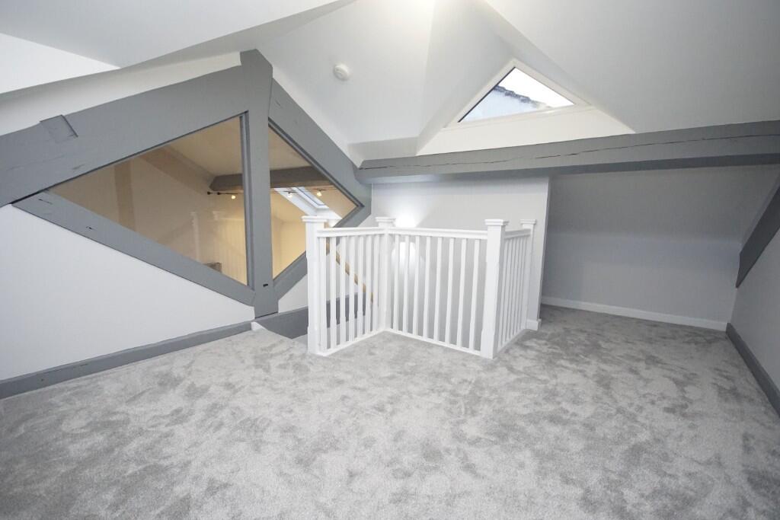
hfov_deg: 100.4
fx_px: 325
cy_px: 260
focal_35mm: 15
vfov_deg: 77.3
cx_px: 390
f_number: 4
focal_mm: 10
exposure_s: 1/160
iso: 3200
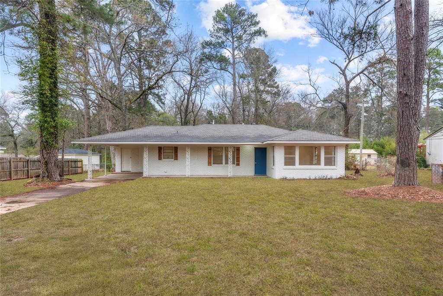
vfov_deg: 55.1
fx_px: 283
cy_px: 148
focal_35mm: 23
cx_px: 222
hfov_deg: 76.1
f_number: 8
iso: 400
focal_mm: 23
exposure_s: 1/200
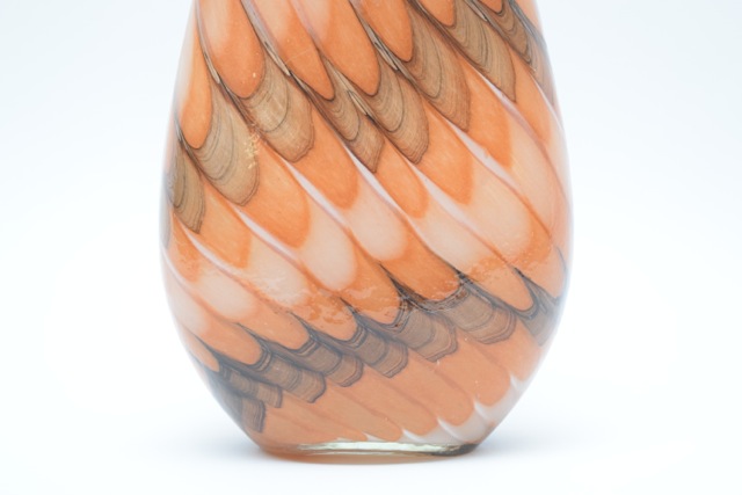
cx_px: 371
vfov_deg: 16.6
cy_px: 248
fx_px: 1701
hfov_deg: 24.6
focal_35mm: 82
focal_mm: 55
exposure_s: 1/125
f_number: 5.6
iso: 1600
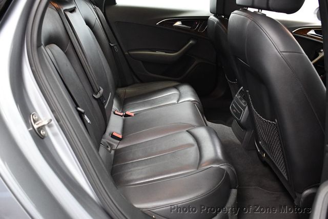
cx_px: 164
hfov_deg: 53.1
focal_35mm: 36
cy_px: 110
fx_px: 328
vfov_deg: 36.9
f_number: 3.5
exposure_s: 1/60
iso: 3200
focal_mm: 18
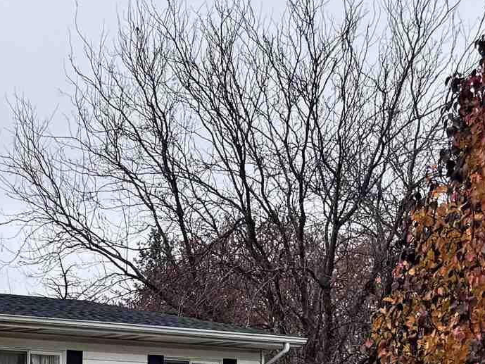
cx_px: -239
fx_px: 1499
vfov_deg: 13.0
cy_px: 570
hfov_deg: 16.7
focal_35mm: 107
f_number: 1.78
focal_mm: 6.76
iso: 80
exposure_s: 1/2041
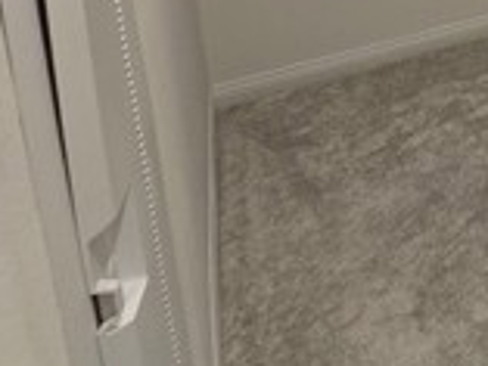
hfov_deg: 19.7
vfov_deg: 22.4
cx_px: 967
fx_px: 748
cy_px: -189
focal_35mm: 53
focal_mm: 2.2
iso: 160
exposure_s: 1/60
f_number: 2.2
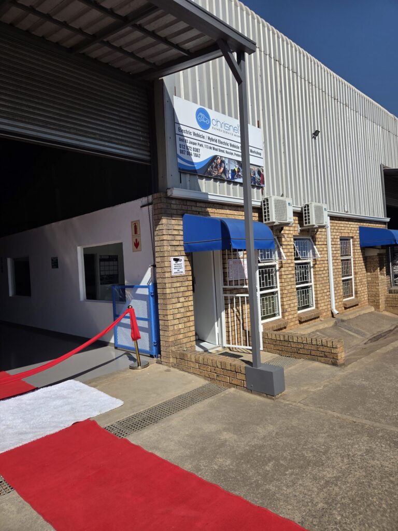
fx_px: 353
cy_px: 266
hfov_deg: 58.9
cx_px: 199
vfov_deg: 73.9
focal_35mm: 23
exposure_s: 1/7328
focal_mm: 5.4
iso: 80
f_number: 1.8
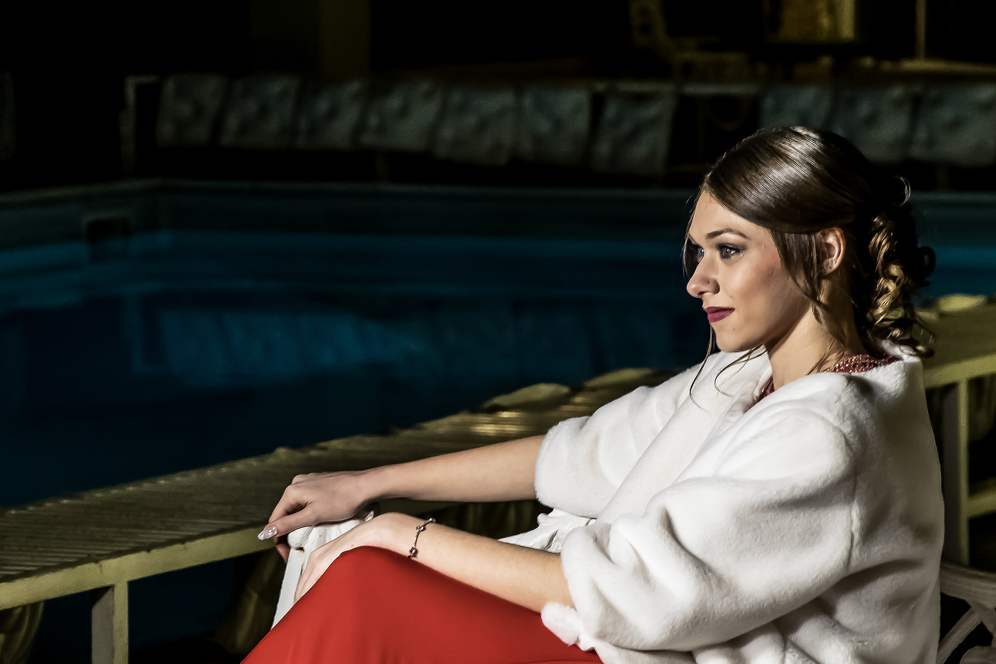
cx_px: 499
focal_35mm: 202
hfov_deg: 10.2
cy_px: 401
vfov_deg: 6.8
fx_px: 5578
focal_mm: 105
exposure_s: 1/60
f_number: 5.6
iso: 800
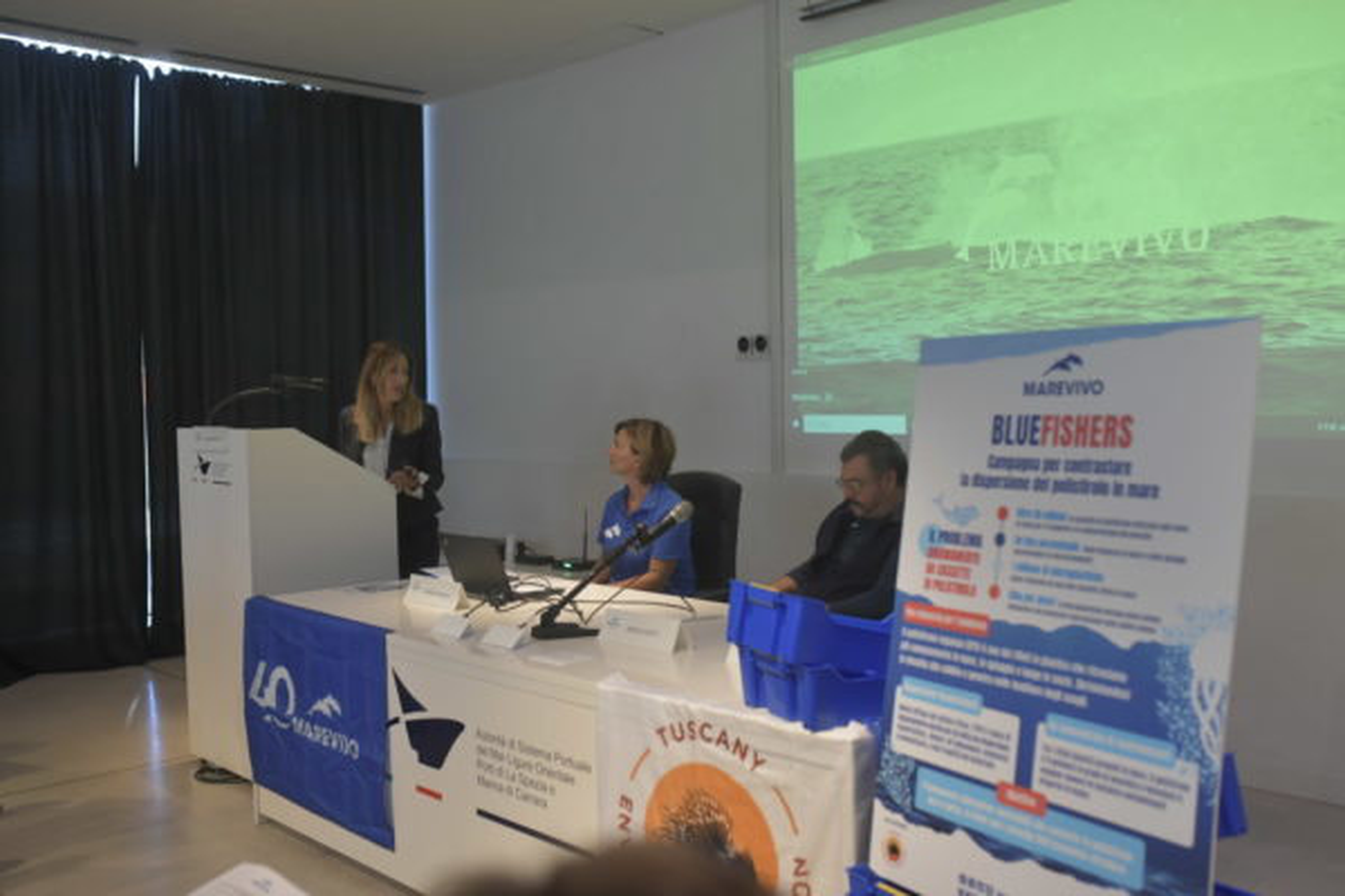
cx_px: 672
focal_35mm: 35
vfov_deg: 37.9
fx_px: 1308
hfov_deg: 54.4
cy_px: 448
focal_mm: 35
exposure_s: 1/640
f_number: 3.5
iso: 2000
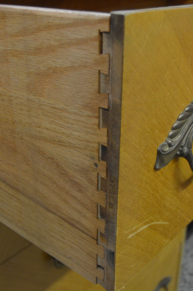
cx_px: 96
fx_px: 375
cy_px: 146
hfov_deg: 28.9
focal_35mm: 46
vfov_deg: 42.4
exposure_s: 1/40
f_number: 6.3
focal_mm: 31
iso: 1600
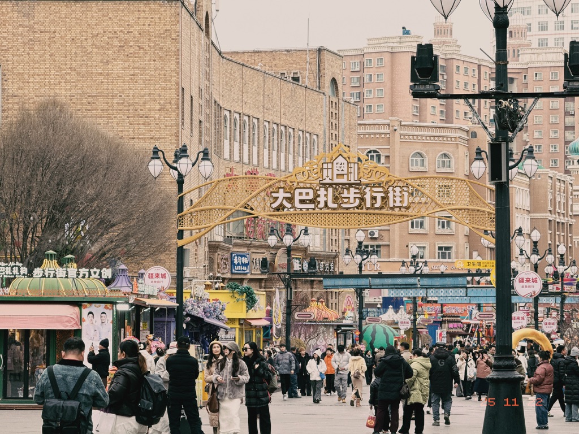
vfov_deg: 12.3
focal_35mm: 120
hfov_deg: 16.4
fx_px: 2007
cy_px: 217
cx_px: 290
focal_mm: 15.66
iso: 64
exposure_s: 1/175
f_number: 2.8
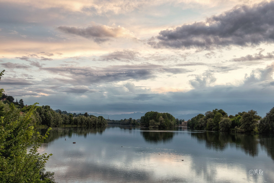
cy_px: 92
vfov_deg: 36.9
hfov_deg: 53.1
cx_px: 137
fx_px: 274
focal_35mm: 36
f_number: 4
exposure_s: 1/100
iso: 125
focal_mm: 24
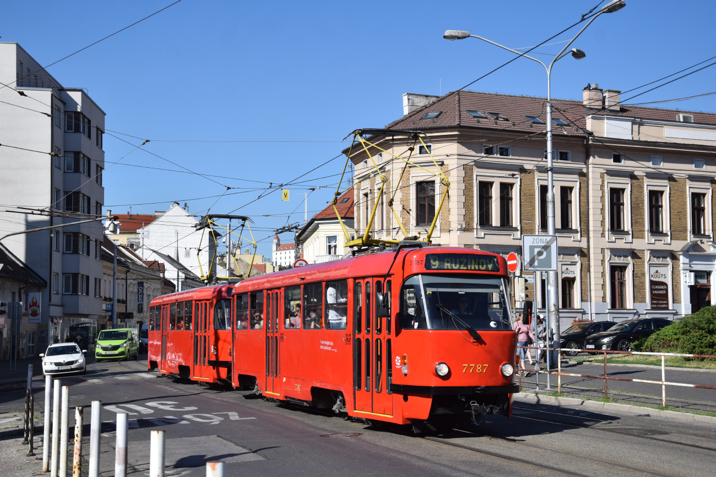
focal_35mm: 57
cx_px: 358
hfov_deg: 35.0
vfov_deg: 23.8
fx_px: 1134
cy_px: 238
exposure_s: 1/1000
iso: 200
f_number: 6.3
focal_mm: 38
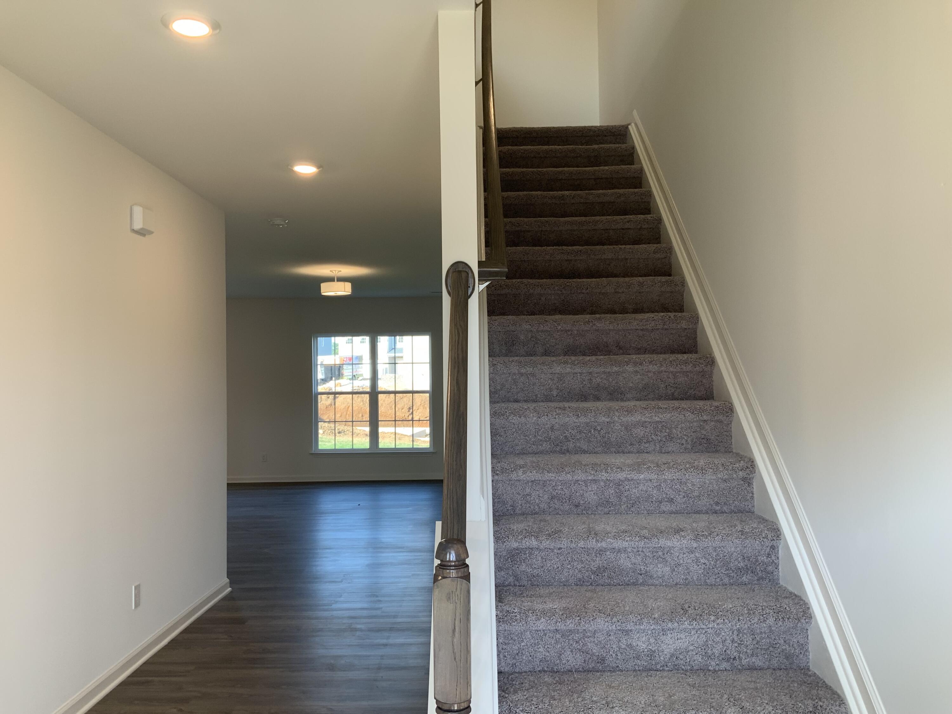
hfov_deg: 61.7
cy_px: 357
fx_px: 798
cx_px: 476
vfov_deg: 48.2
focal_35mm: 29
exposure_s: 1/120
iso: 64
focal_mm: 3
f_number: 1.8
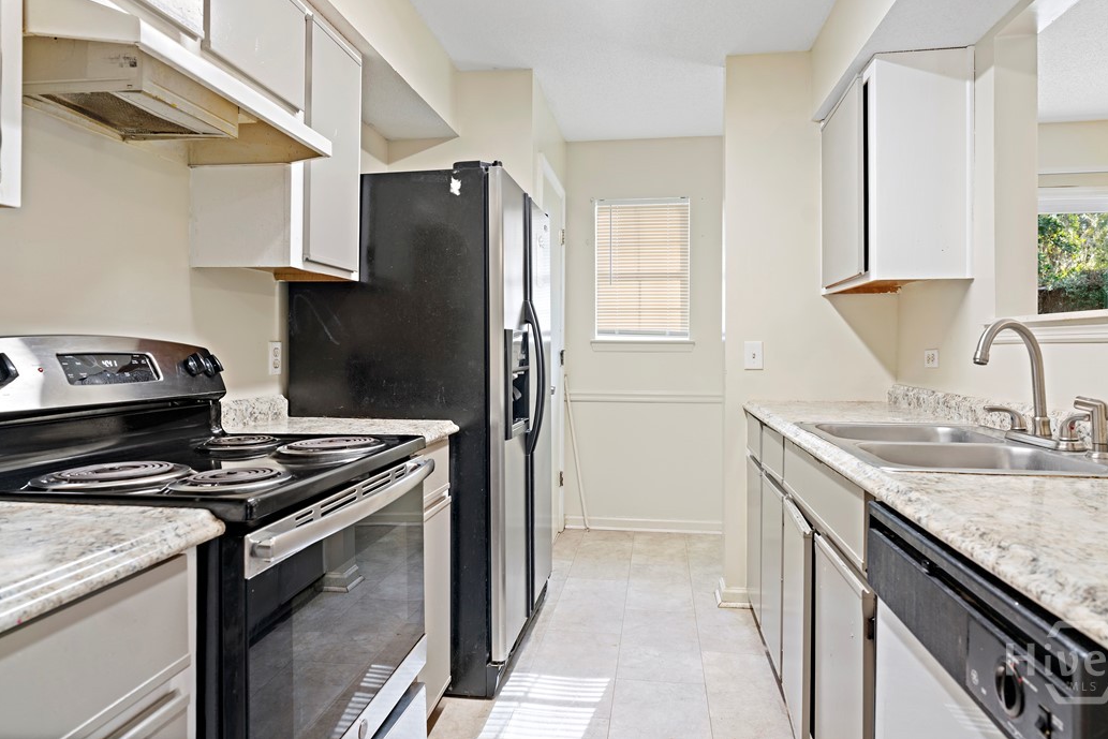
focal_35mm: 21
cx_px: 563
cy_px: 352
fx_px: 646
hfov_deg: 81.2
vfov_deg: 59.5
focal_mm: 20
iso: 640
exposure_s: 1/2.5
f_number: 5.6
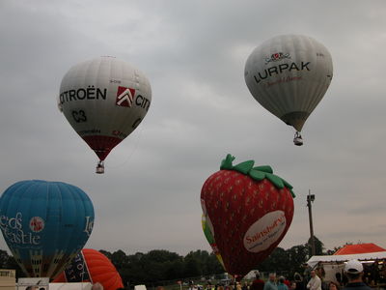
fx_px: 546
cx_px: 193
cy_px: 145
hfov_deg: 38.9
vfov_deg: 29.7
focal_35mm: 49
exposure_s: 1/112
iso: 100
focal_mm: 12.7
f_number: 3.4
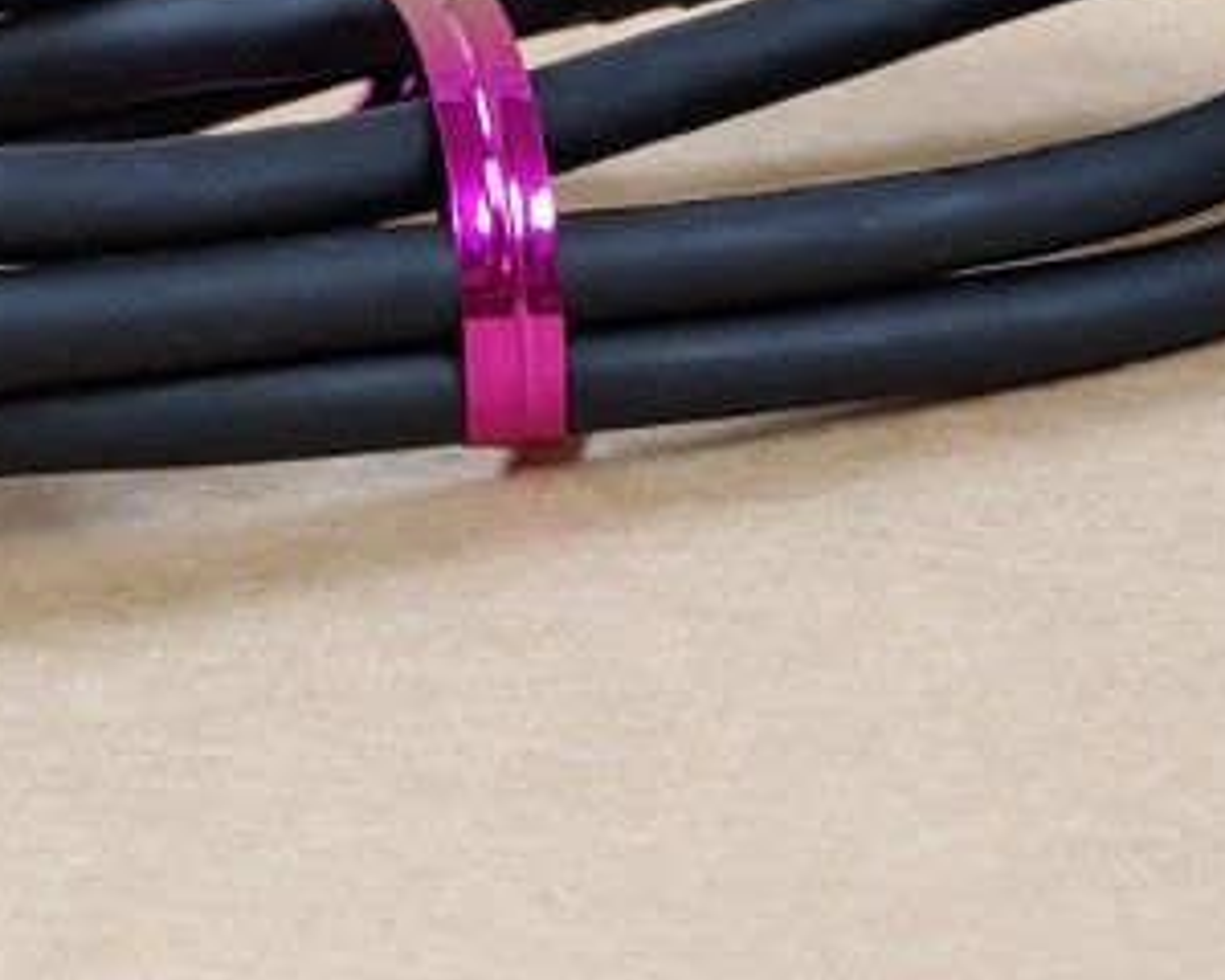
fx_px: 4423
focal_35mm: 122
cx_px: 2062
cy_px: -12
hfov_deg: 14.3
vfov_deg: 12.5
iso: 50
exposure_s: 1/60
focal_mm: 4.36
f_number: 1.8
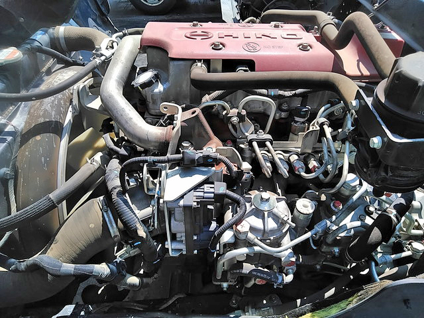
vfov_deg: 51.4
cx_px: 212
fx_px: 331
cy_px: 159
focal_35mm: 27
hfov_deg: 65.3
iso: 60
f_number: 2.2
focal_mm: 3.46
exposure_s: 1/518
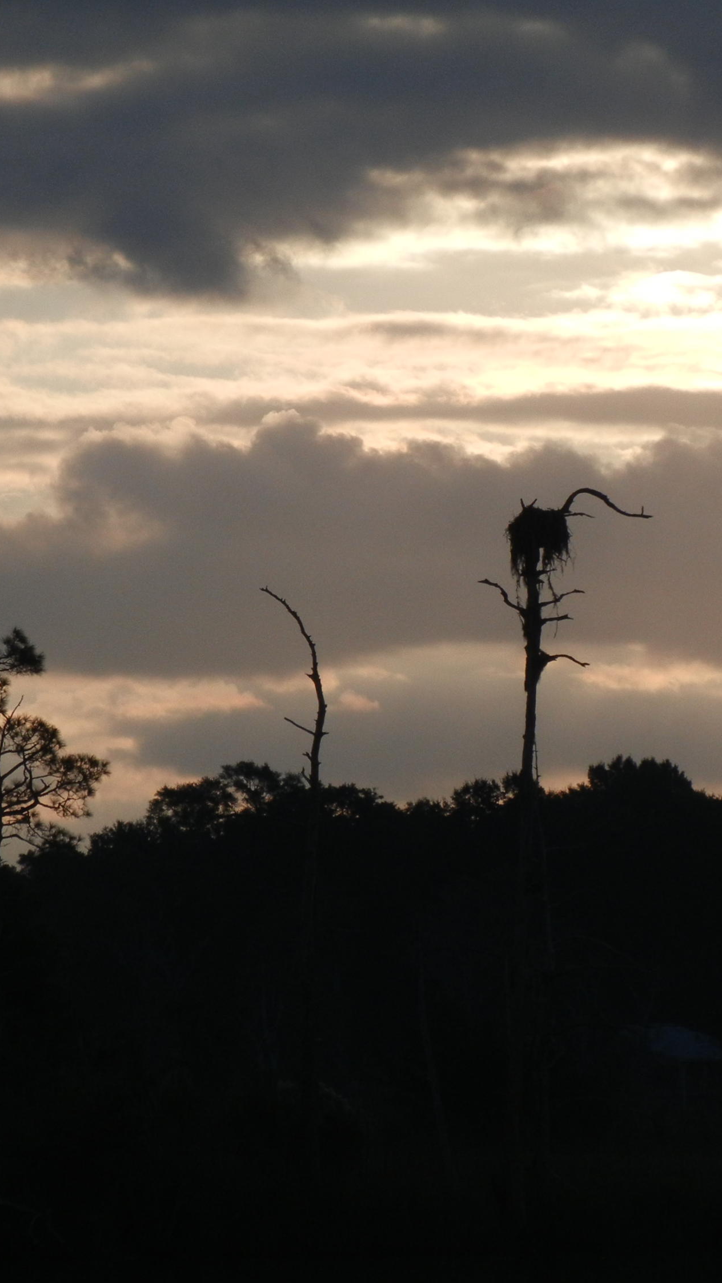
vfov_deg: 7.4
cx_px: 504
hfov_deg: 4.2
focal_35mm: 291
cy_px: 642
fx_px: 9900
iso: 200
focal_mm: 36
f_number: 9.4
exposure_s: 1/949
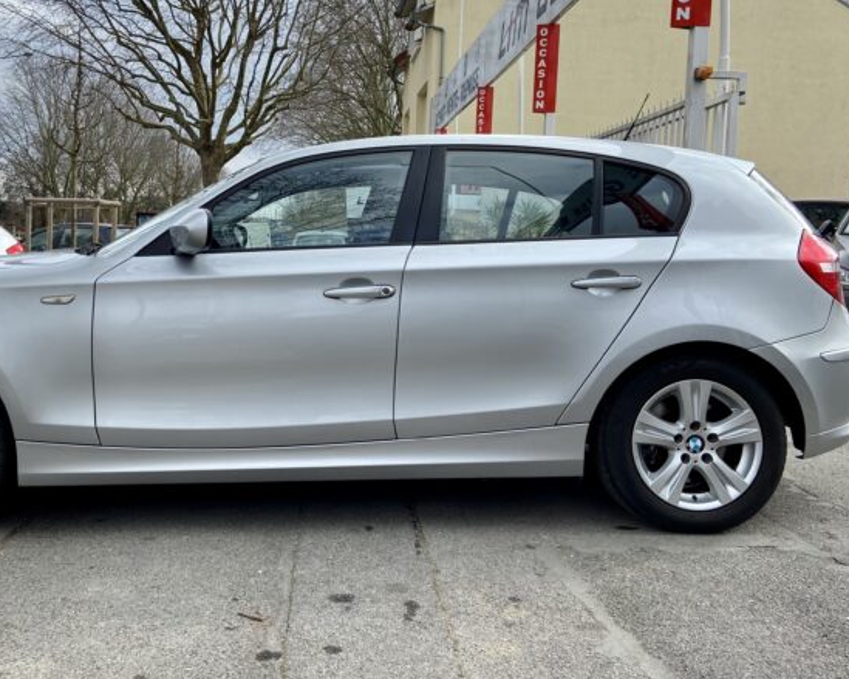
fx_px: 930
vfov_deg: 39.9
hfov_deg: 48.6
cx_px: 312
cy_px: 264
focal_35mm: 37
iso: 32
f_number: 1.8
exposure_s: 1/762
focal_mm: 4.25
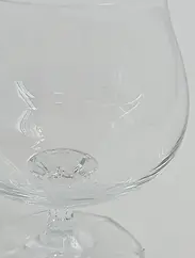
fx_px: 344
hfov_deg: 31.1
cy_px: 123
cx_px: 49
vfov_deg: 41.1
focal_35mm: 46
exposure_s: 1/103
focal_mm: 4.22
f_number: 1.8
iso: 54
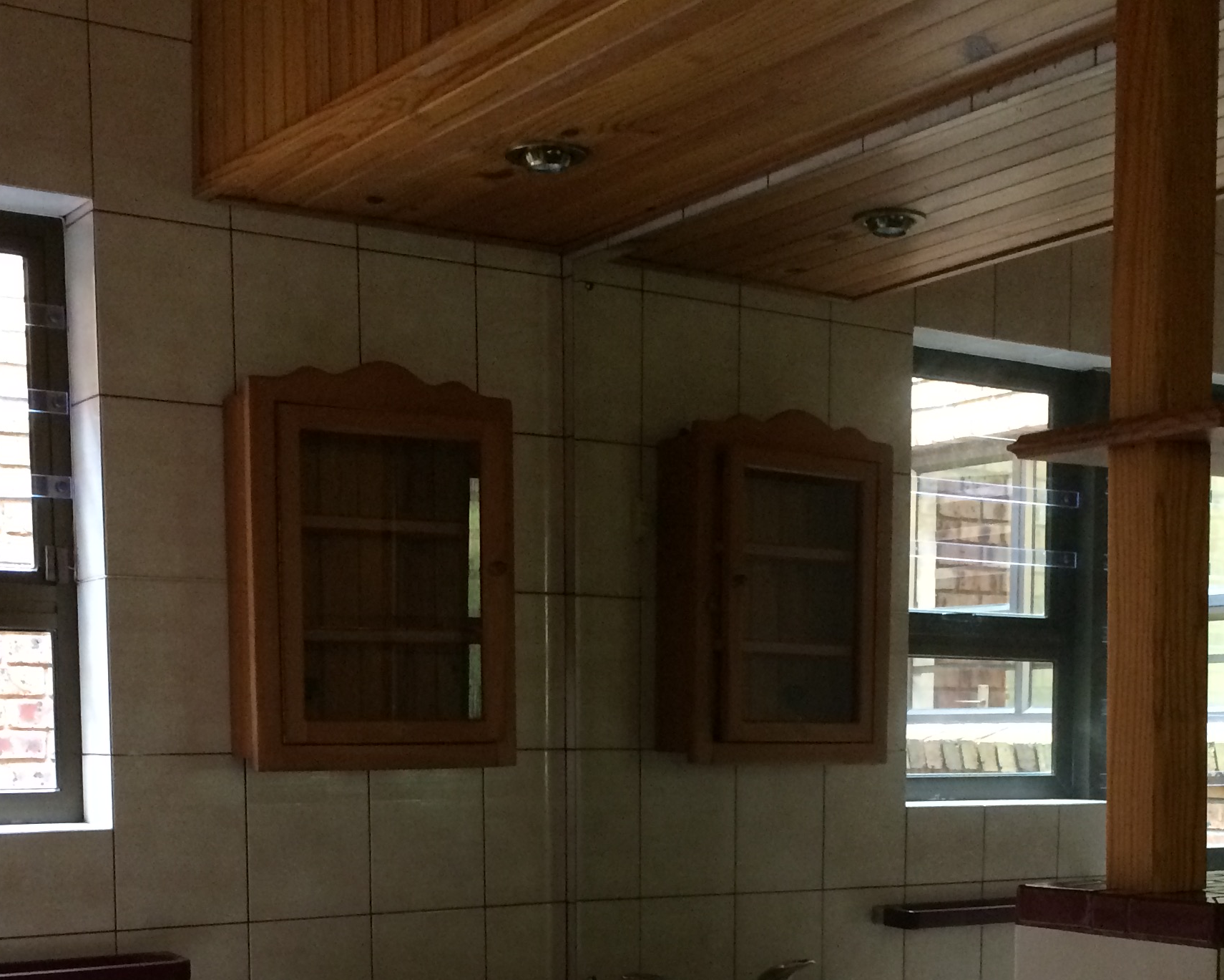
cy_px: 873
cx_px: 655
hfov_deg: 34.7
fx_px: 1956
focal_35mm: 54
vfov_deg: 27.2
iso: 320
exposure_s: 1/33
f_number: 2.2
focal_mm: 4.15
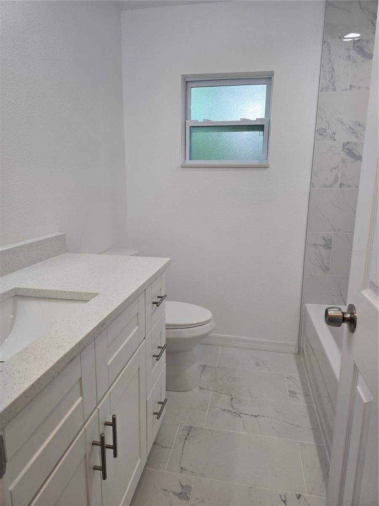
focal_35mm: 23
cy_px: 253
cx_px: 190
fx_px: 336
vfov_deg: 73.9
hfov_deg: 58.9
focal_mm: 6.3
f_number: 1.7
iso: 80
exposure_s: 1/120
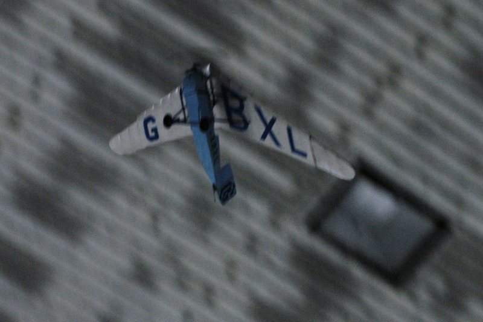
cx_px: 242
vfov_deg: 18.2
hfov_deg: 27.0
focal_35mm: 75
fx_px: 1006
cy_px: 161
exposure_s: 1/100
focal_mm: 50
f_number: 4.8
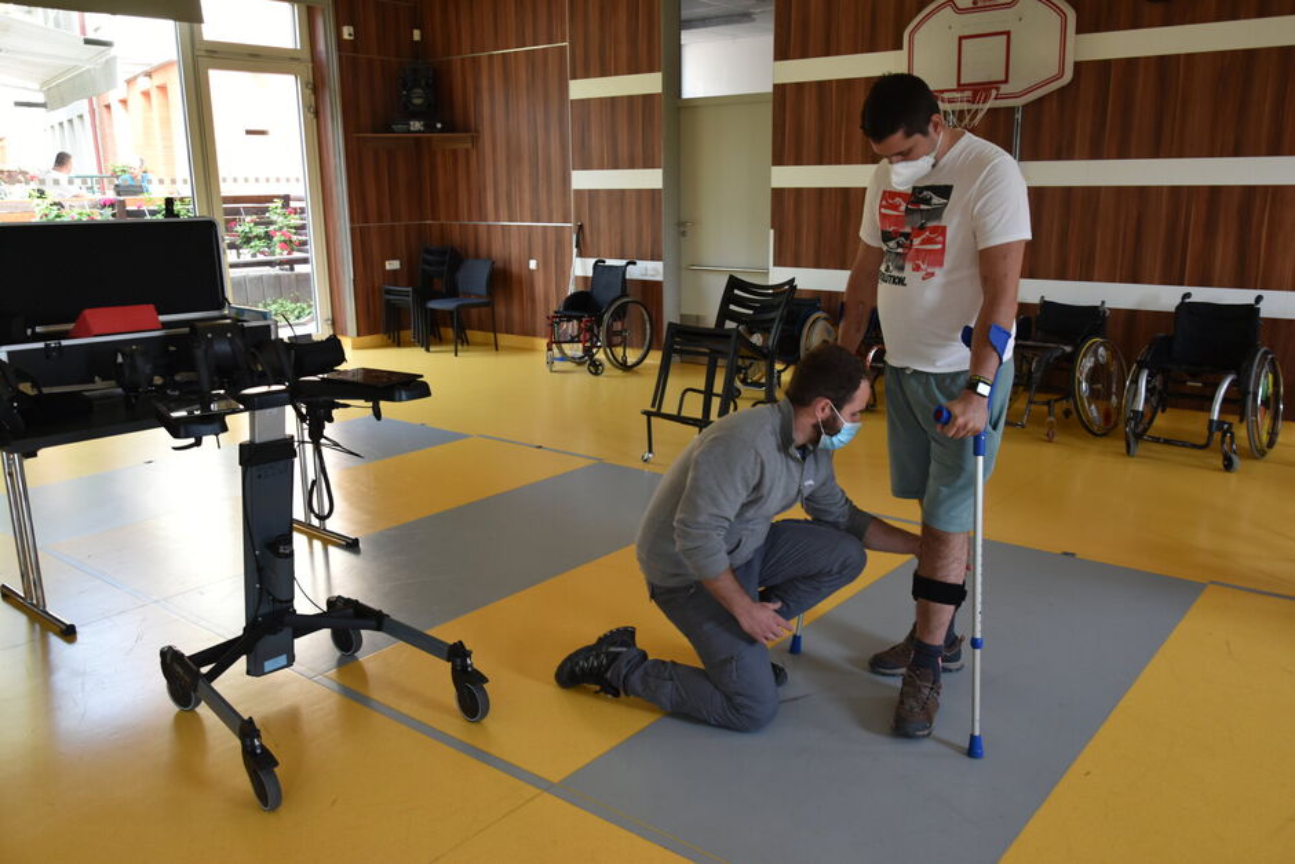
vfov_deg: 47.9
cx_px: 648
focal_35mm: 27
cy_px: 432
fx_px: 971
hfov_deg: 67.4
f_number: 4.5
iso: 400
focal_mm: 18
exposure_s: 1/80
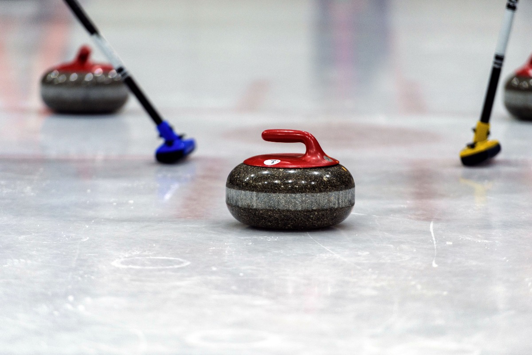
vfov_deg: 7.0
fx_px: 2883
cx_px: 266
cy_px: 178
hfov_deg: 10.5
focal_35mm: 195
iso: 1000
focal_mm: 195
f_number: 2.8
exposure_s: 1/160
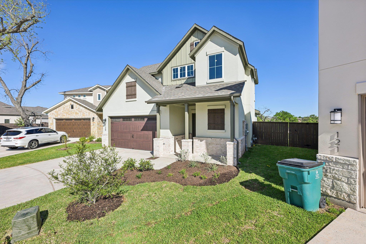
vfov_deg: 75.5
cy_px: 122
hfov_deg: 98.5
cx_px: 183
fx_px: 158
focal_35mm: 16
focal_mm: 15.5
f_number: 6.7
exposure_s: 1/500
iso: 100
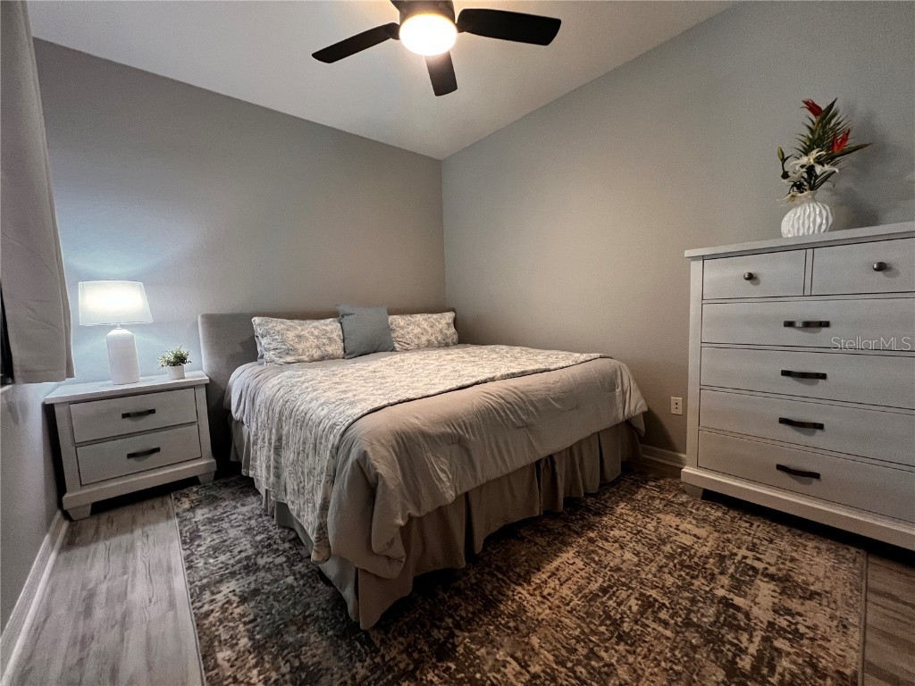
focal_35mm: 13
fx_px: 344
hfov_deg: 106.2
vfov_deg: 89.9
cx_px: 458
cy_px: 343
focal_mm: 1.57
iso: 320
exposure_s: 1/60
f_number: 1.8
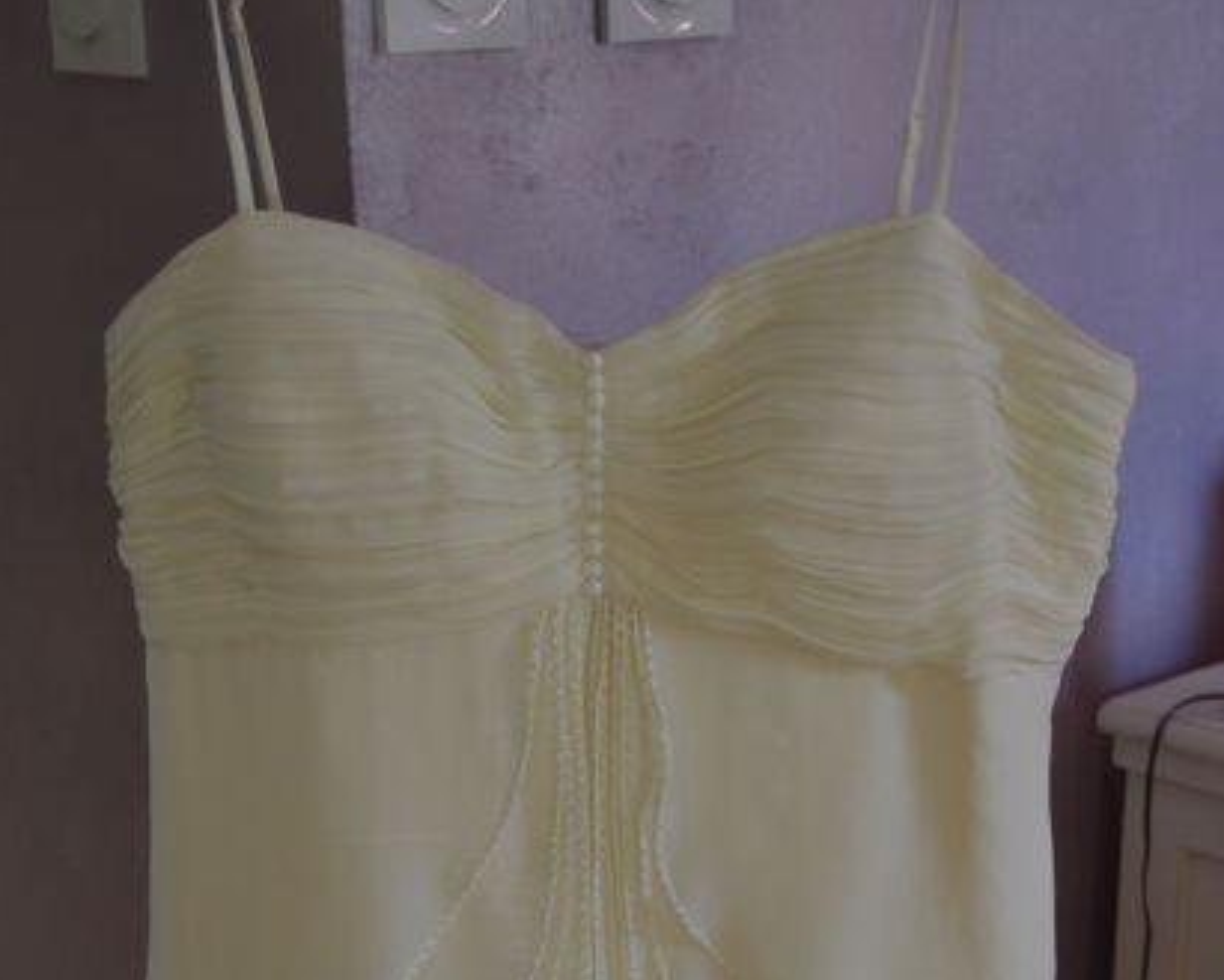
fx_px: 2500
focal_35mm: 69
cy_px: 1063
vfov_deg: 21.1
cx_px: 700
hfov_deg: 27.5
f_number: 4
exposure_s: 1/60
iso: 400
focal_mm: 28
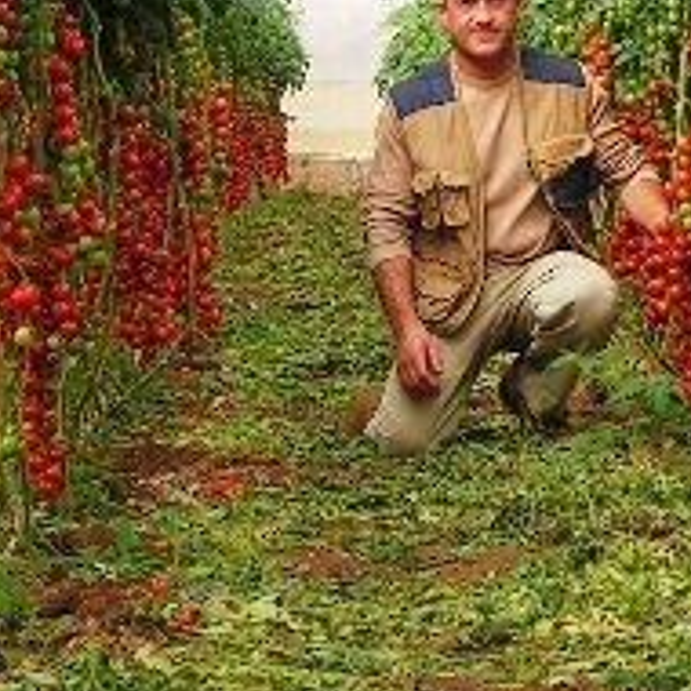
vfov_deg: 11.2
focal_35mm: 156
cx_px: 560
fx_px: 3523
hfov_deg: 11.2
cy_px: 258
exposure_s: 1/200
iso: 50
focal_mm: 9.4
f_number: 3.2
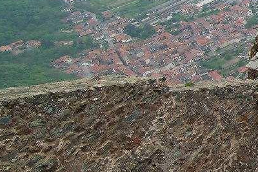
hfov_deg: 12.1
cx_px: 740
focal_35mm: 96
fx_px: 688
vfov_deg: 13.9
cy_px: -29
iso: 160
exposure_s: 1/50
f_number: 8
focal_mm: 16
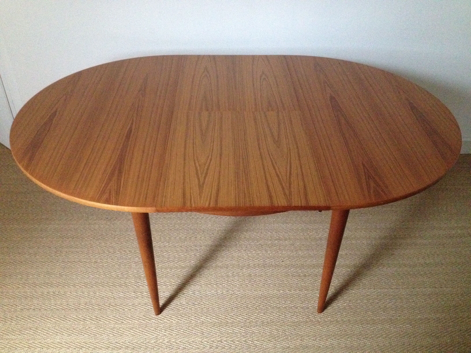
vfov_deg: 40.7
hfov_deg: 52.6
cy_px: 176
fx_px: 476
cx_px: 236
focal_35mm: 35
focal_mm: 4.28
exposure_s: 1/15
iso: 800
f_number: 2.4
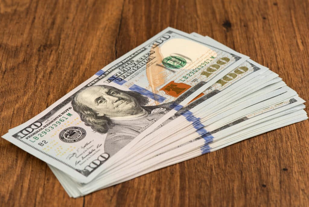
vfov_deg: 13.1
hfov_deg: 19.4
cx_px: 154
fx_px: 902
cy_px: 104
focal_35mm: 105
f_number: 13
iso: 100
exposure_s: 1/125
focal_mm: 105
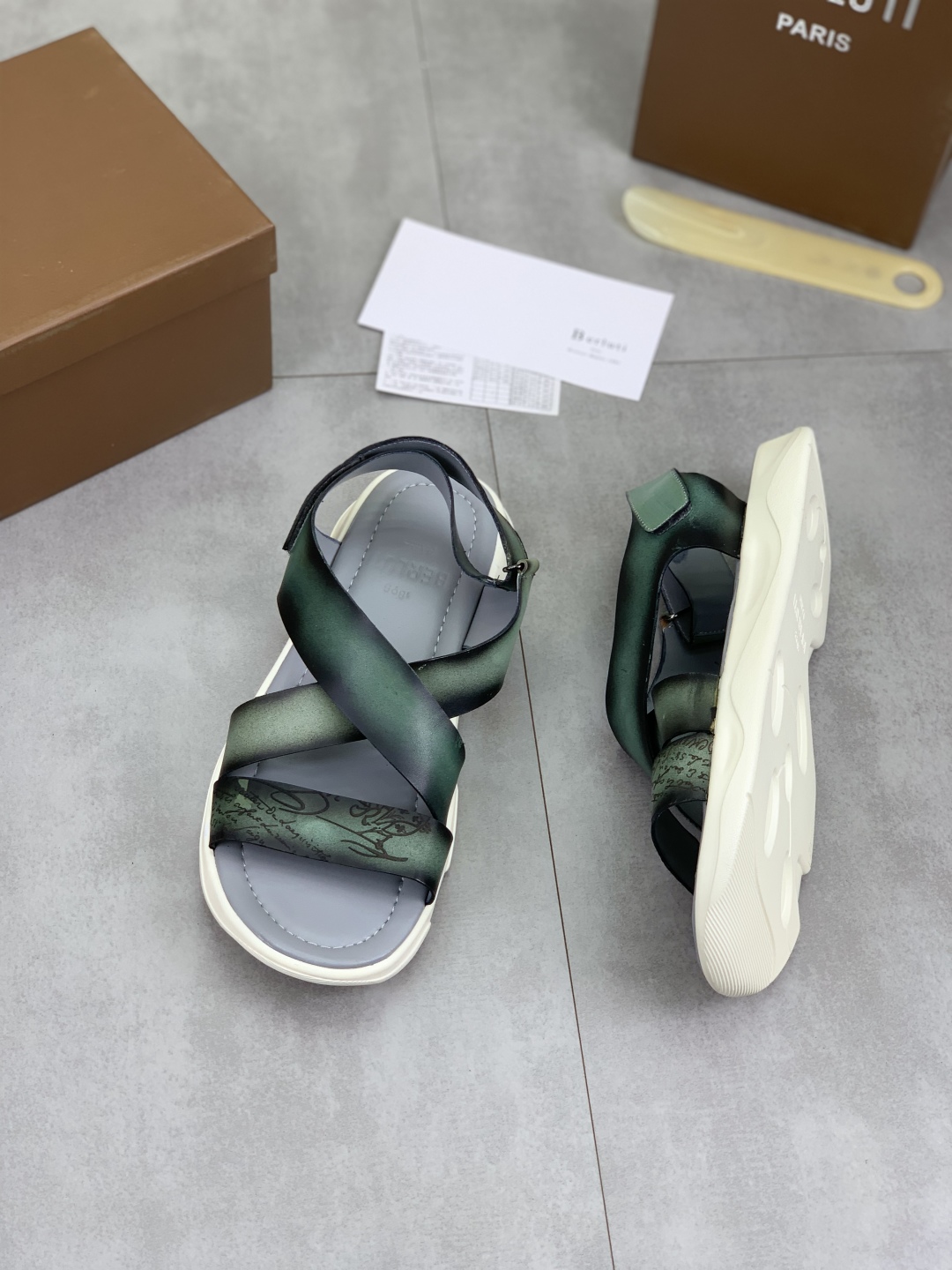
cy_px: 635
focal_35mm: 52
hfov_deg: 28.0
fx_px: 1907
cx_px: 476
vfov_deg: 36.8
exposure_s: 1/122
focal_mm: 6
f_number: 2.4
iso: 20
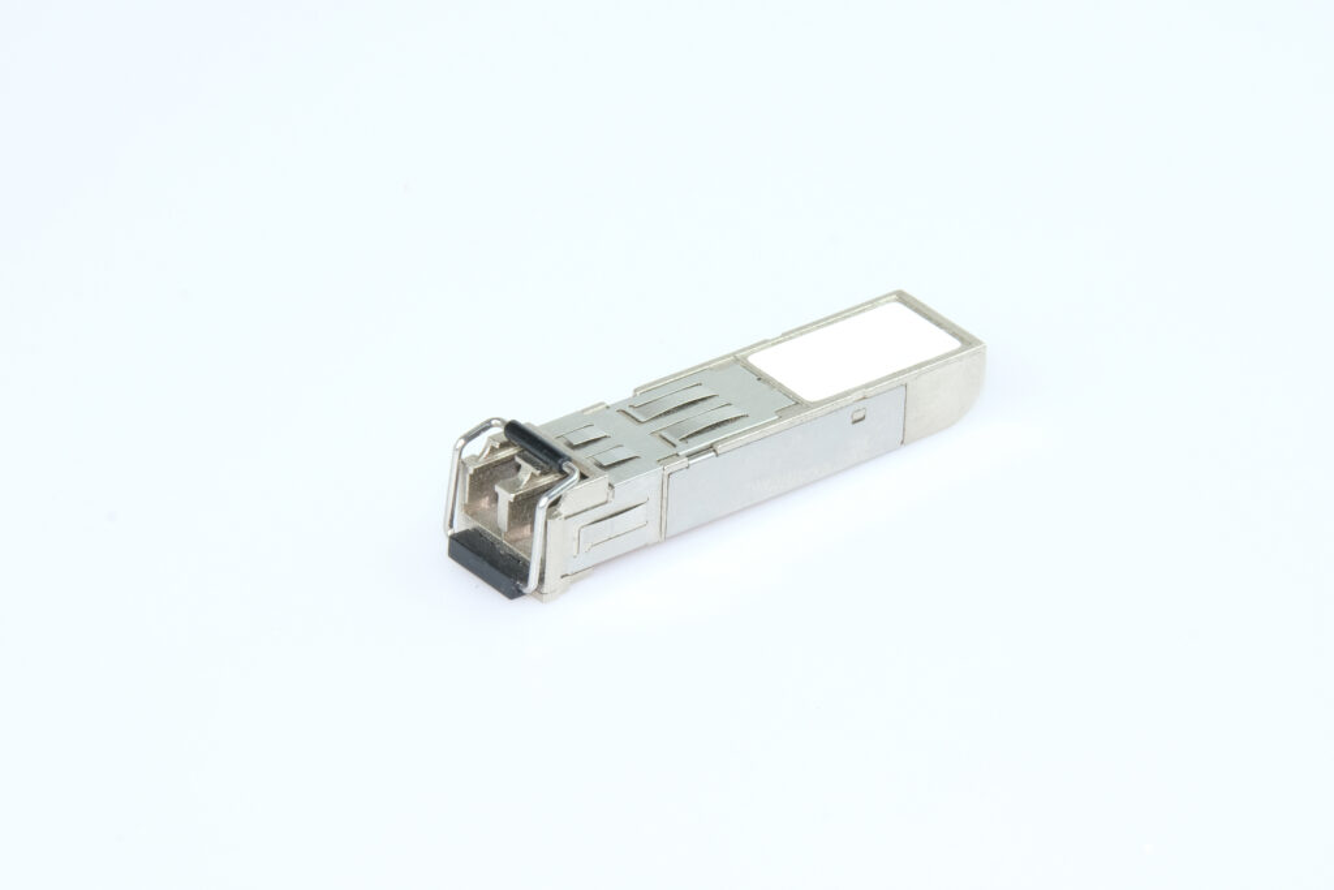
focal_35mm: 300
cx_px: 667
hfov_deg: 6.9
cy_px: 445
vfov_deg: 4.6
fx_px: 11117
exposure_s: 1/6
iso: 1000
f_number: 22
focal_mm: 200
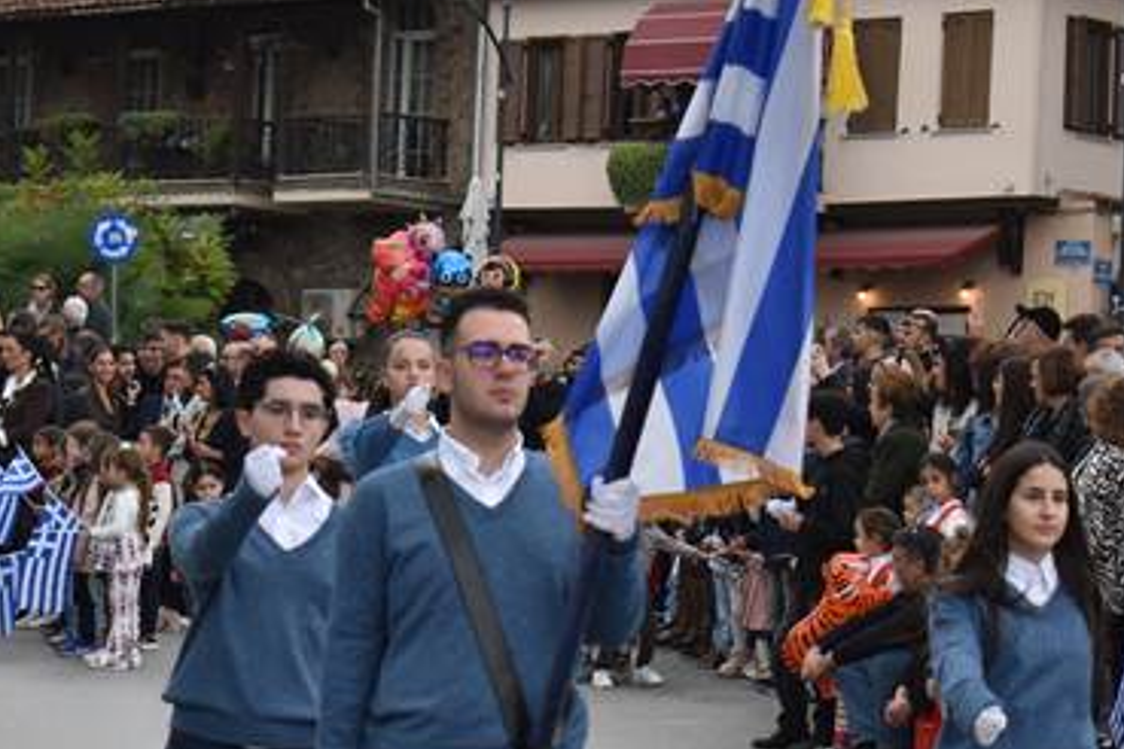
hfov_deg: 11.5
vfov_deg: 7.7
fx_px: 5591
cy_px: 614
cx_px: 405
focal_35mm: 179
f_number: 5.6
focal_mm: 55
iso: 400
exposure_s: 1/250
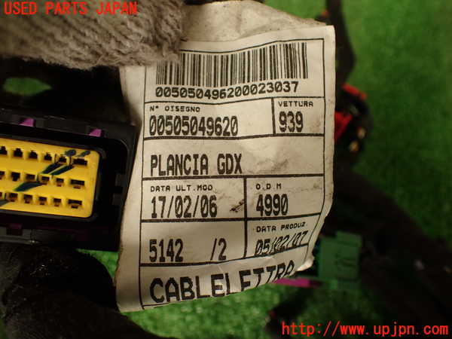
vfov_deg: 46.8
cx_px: 226
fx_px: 392
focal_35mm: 30
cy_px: 170
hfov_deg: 60.0
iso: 200
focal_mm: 5.4
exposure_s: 1/60
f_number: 2.3
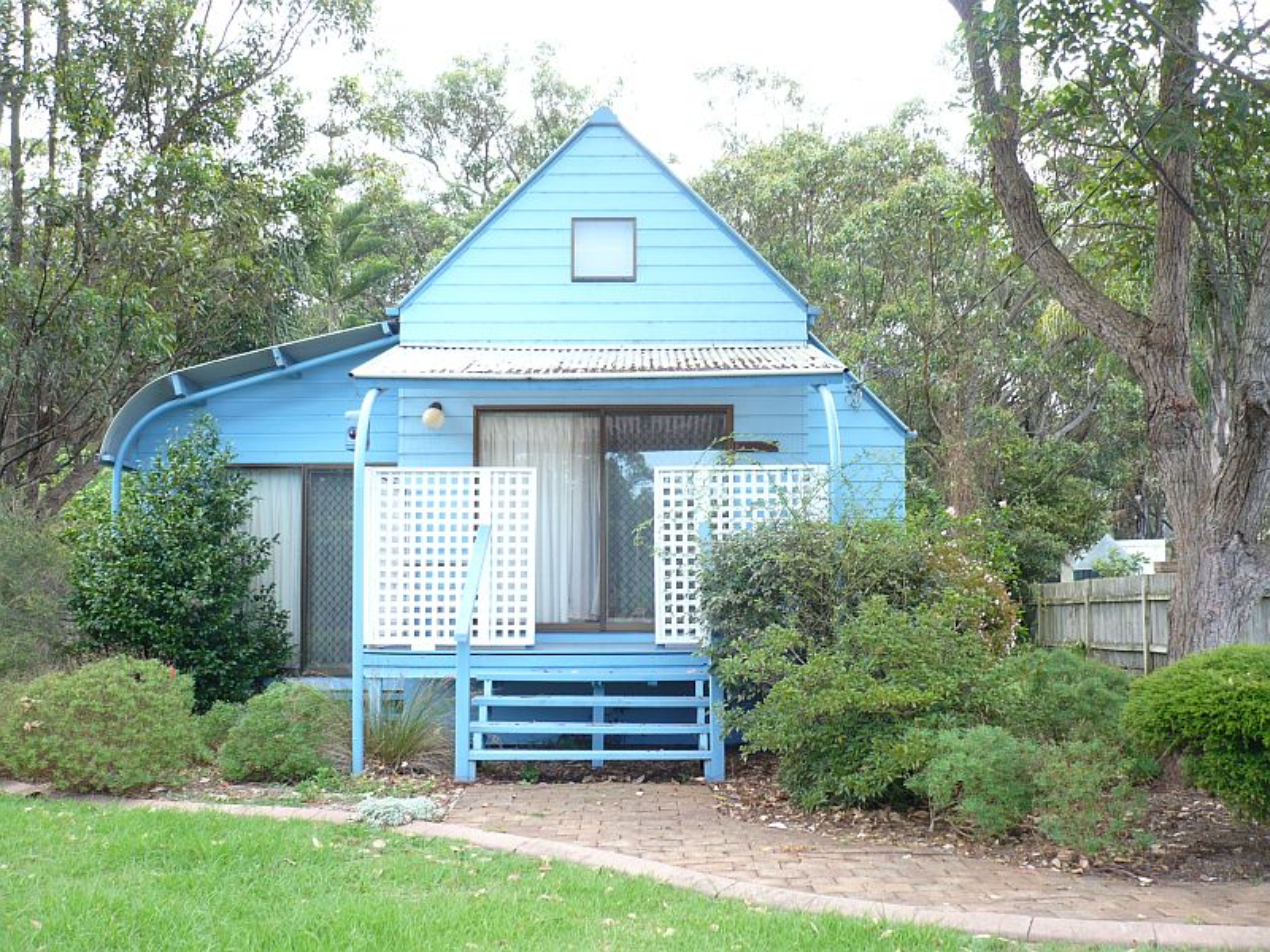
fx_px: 1468
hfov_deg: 46.8
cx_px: 635
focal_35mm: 40
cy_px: 476
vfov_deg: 36.0
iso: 100
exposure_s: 1/100
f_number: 3
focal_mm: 6.6
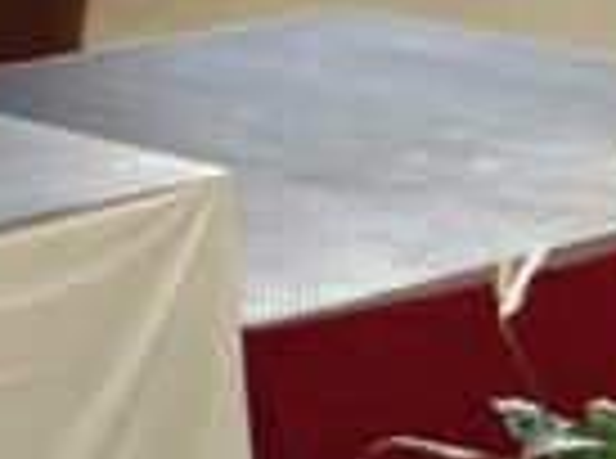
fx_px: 3461
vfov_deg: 7.1
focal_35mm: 195
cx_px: -1479
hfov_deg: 8.0
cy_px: -652
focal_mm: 5.7
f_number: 1.5
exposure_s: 1/201
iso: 40
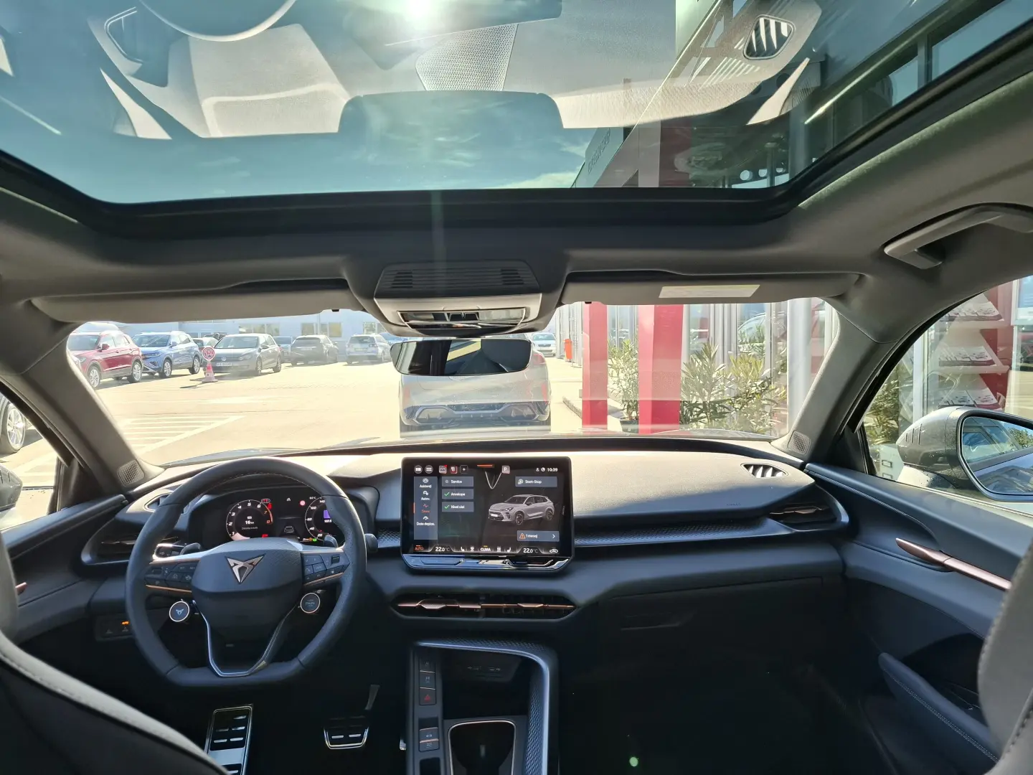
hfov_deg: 73.9
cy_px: 388
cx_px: 516
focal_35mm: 23
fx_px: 686
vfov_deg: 58.9
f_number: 1.8
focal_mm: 5.54
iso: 50
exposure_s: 1/145
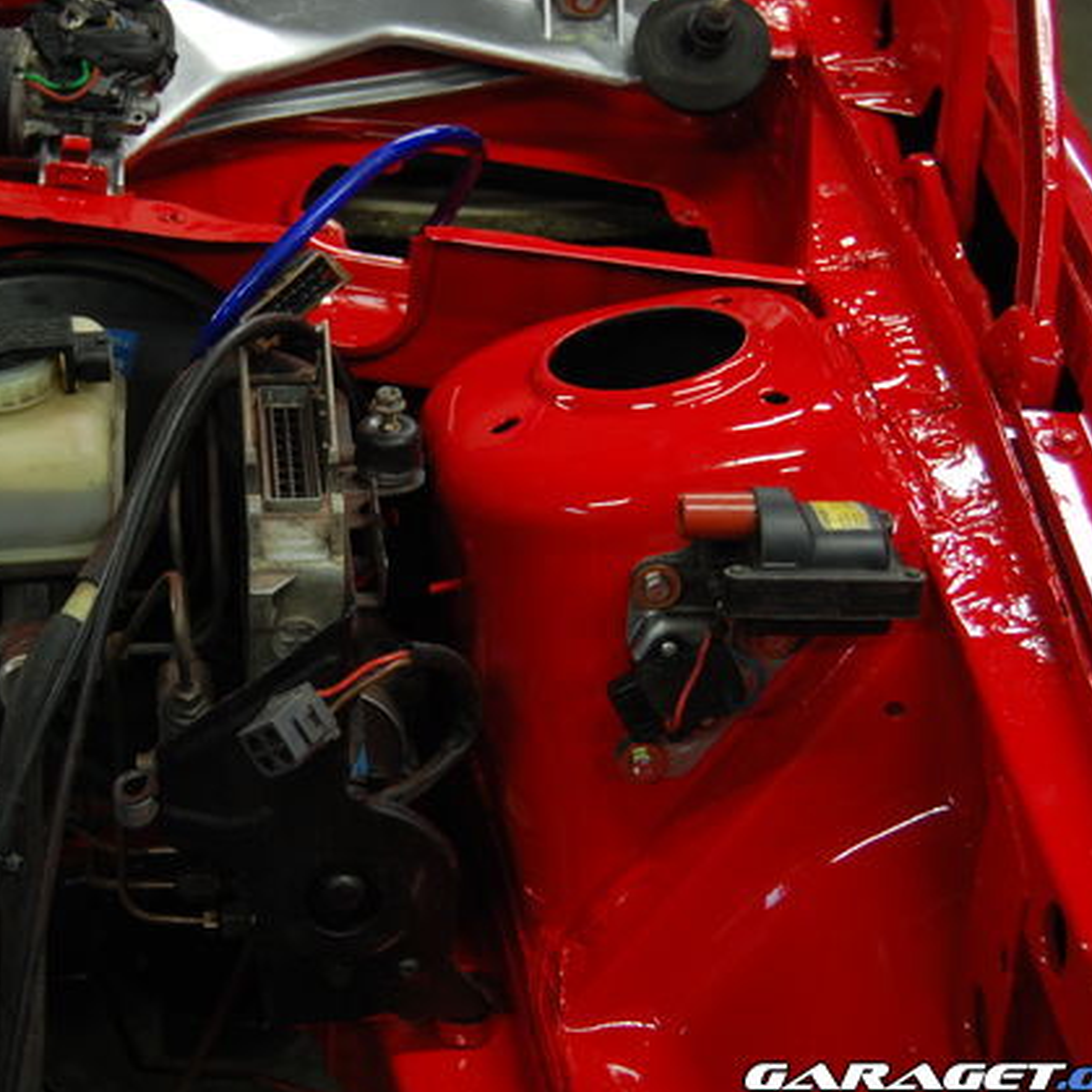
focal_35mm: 74
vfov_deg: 23.4
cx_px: 357
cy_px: 547
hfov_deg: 23.2
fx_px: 2641
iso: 800
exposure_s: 1/50
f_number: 4.8
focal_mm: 38
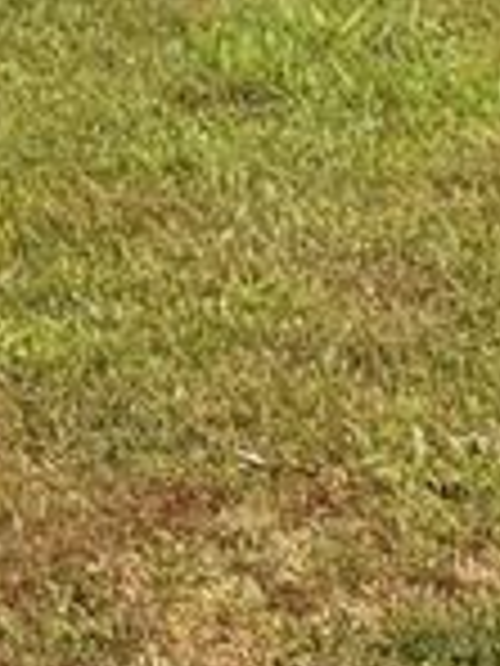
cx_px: -698
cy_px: -675
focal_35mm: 234
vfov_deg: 8.1
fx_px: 4507
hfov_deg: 6.1
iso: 160
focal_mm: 6.76
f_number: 1.78
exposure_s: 1/121
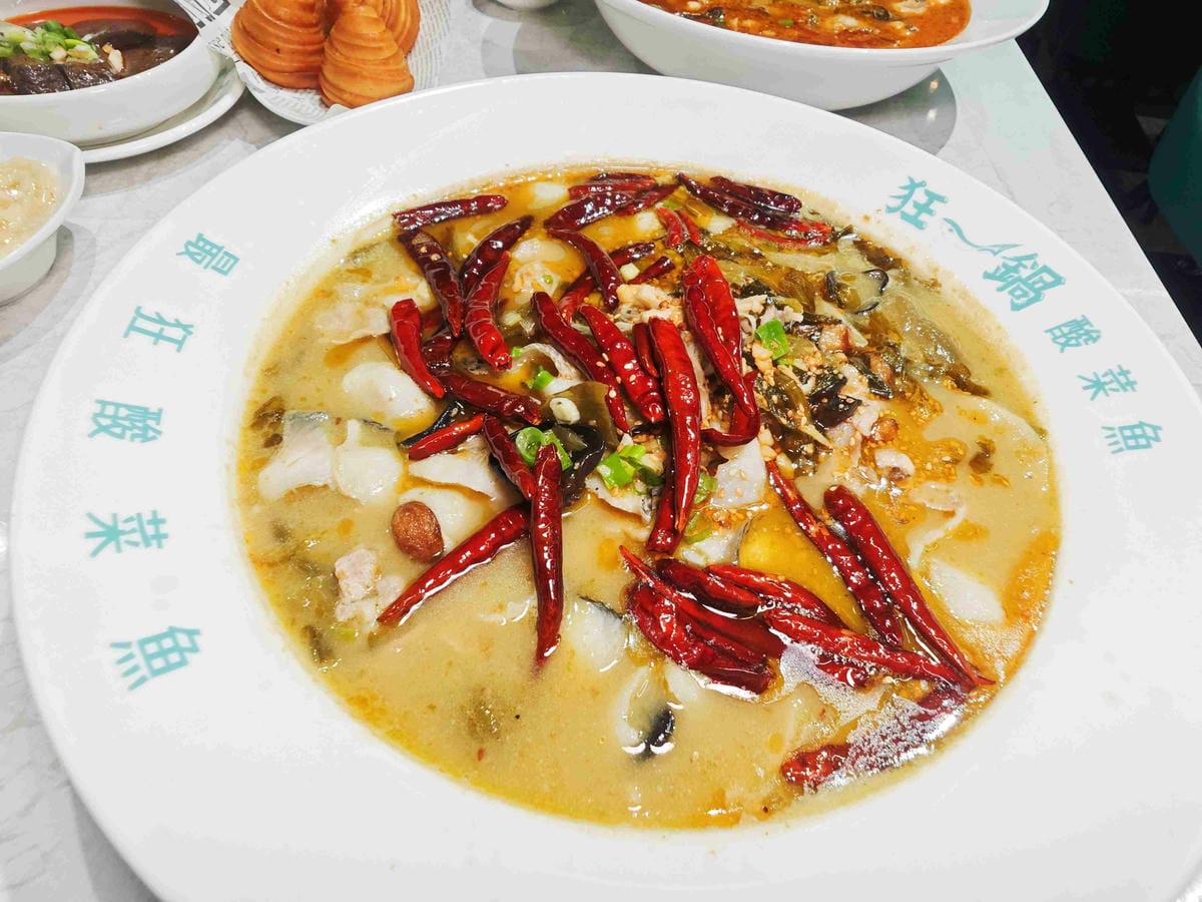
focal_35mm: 17
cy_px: 451
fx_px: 590
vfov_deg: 74.7
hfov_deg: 91.0
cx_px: 601
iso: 80
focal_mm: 2.03
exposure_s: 1/120
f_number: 1.8
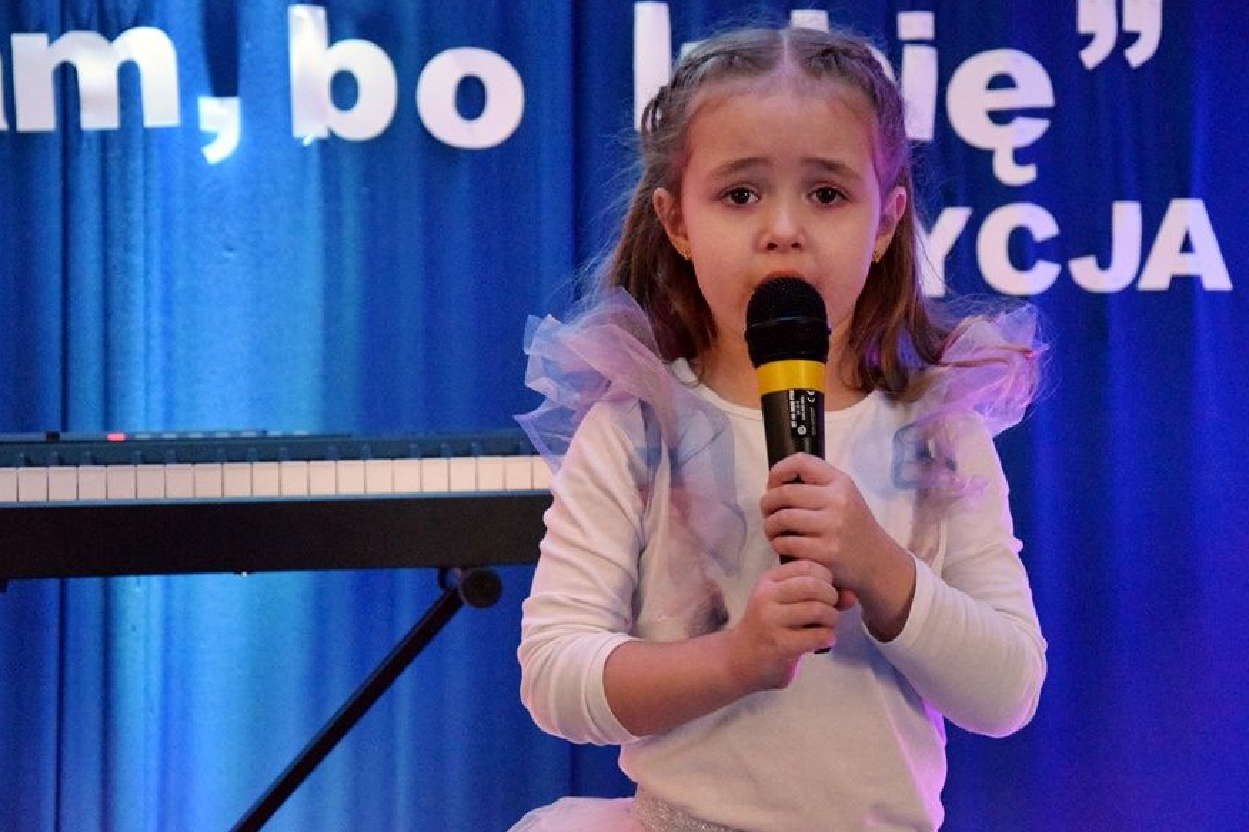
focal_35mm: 108
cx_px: 635
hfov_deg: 18.9
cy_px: 414
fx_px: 3746
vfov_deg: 12.7
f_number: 5.3
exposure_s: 1/100
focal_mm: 70
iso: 9000
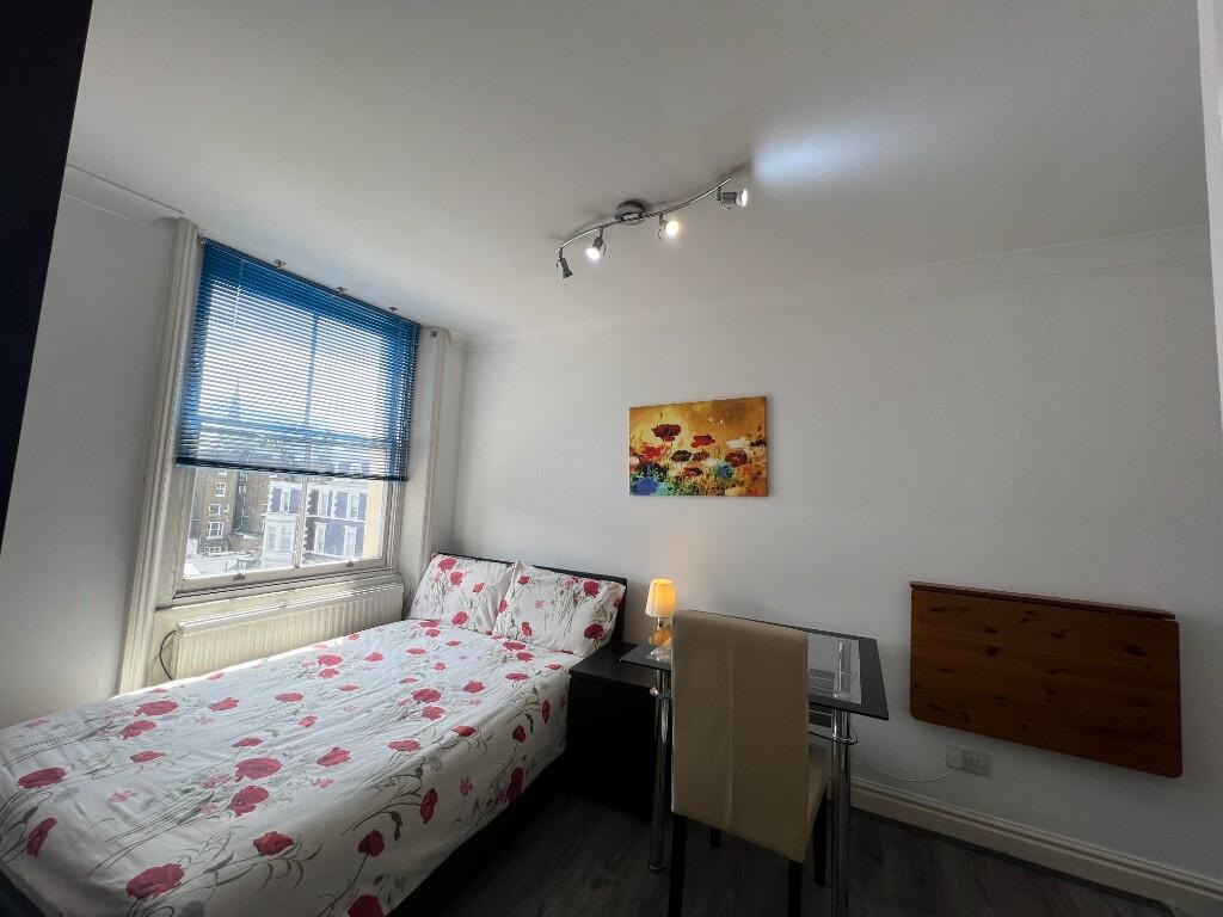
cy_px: 458
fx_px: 459
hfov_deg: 106.2
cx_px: 612
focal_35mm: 13
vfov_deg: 89.9
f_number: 1.8
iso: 32
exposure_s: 1/215
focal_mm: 1.57
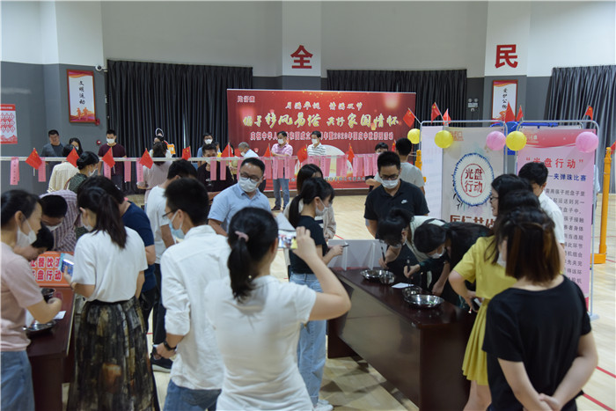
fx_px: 753
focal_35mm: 44
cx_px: 308
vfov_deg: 30.5
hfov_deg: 44.5
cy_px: 206
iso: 1600
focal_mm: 44
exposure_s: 1/80
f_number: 4.5
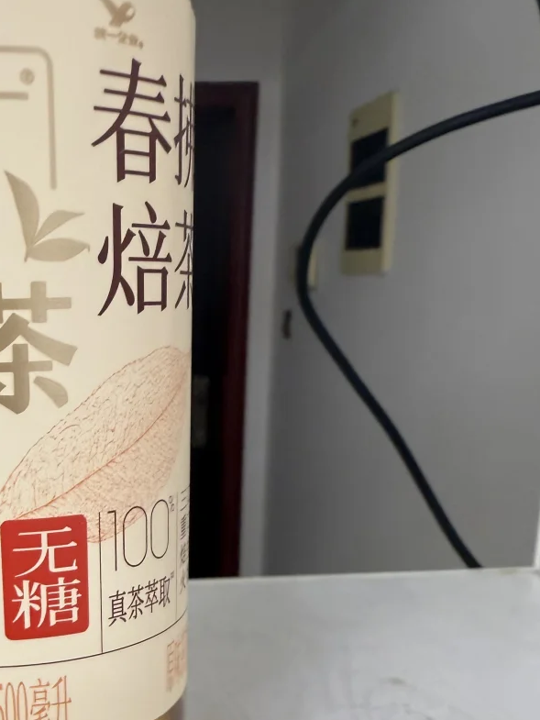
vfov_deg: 40.8
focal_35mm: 44
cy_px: 594
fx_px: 915
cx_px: 90
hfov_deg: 31.8
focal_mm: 2.22
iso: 200
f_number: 2.2
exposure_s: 1/50
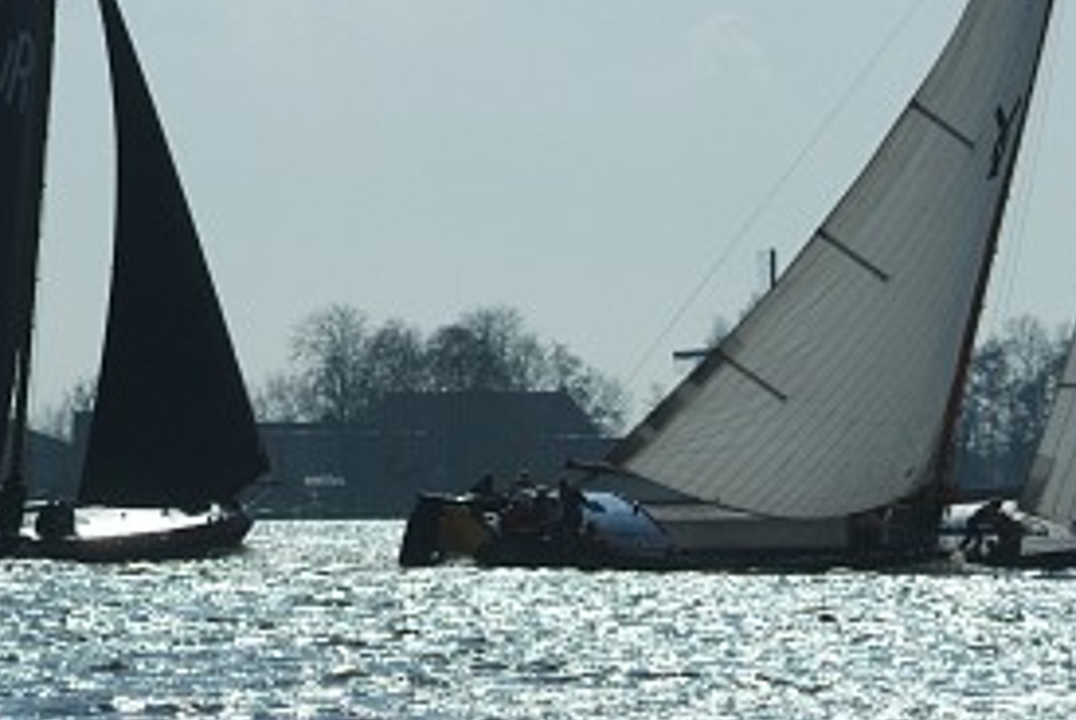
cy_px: 202
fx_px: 7480
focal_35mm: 250
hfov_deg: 8.2
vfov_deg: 5.5
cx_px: 571
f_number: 9.5
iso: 400
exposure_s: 1/4000
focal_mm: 102
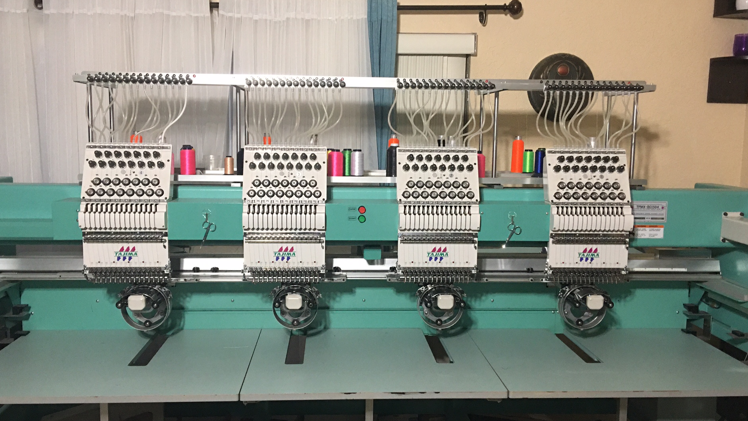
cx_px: 369
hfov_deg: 58.0
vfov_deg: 34.7
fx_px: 674
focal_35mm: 34
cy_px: 211
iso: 100
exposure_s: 1/15
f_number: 2.2
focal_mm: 4.15
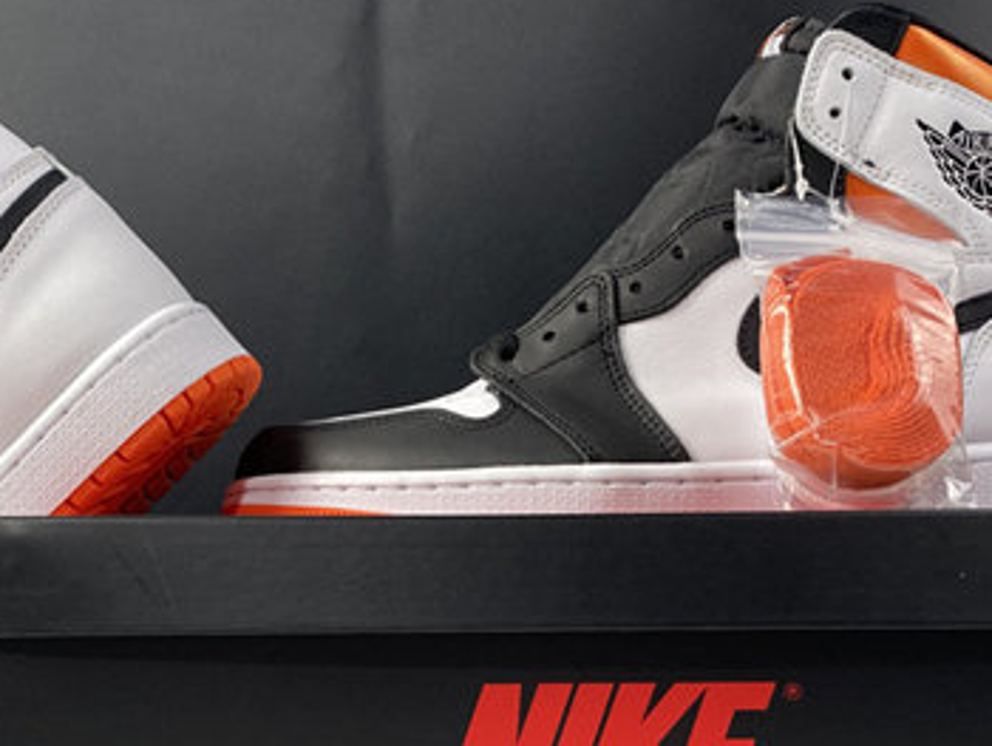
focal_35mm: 52
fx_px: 1491
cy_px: 679
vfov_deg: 27.0
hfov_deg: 36.6
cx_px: 383
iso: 100
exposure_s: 1/100
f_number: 1.8
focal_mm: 4.25
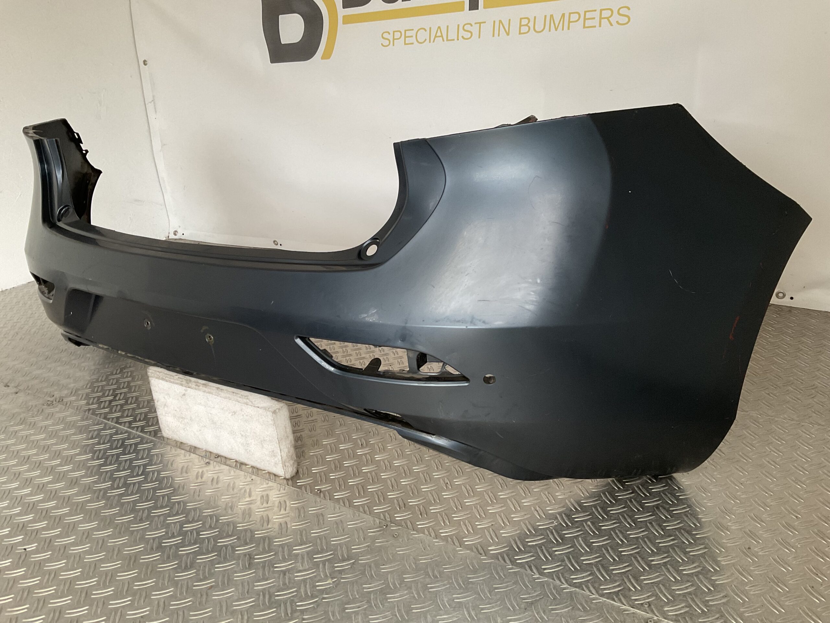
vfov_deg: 48.2
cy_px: 312
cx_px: 415
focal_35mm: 29
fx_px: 695
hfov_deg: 61.7
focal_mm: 3
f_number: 1.8
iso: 80
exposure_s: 1/60
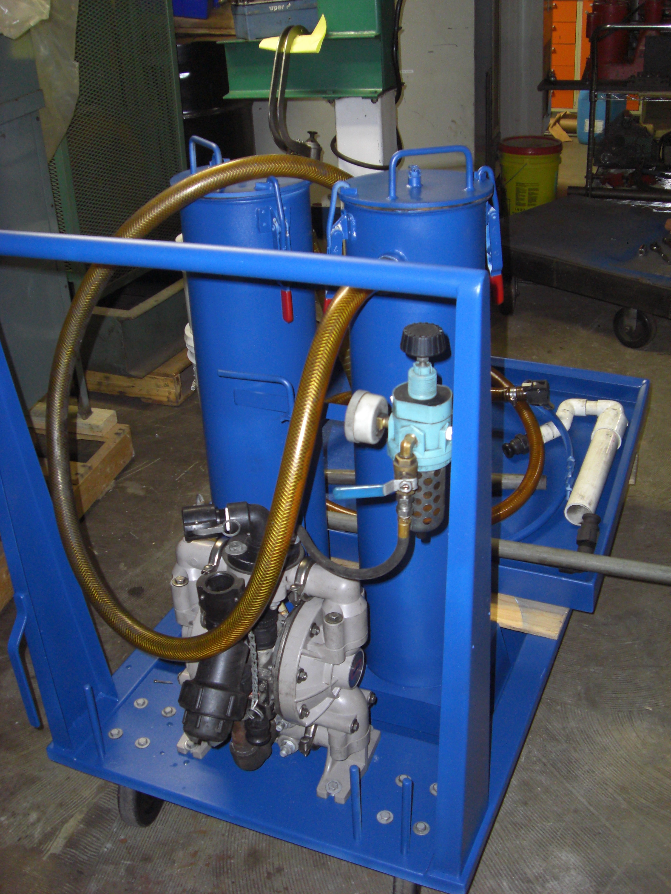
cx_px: 336
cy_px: 447
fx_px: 982
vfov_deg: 49.0
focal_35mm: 38
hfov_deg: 37.7
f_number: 2.7
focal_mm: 6.2
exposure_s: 1/60
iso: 200
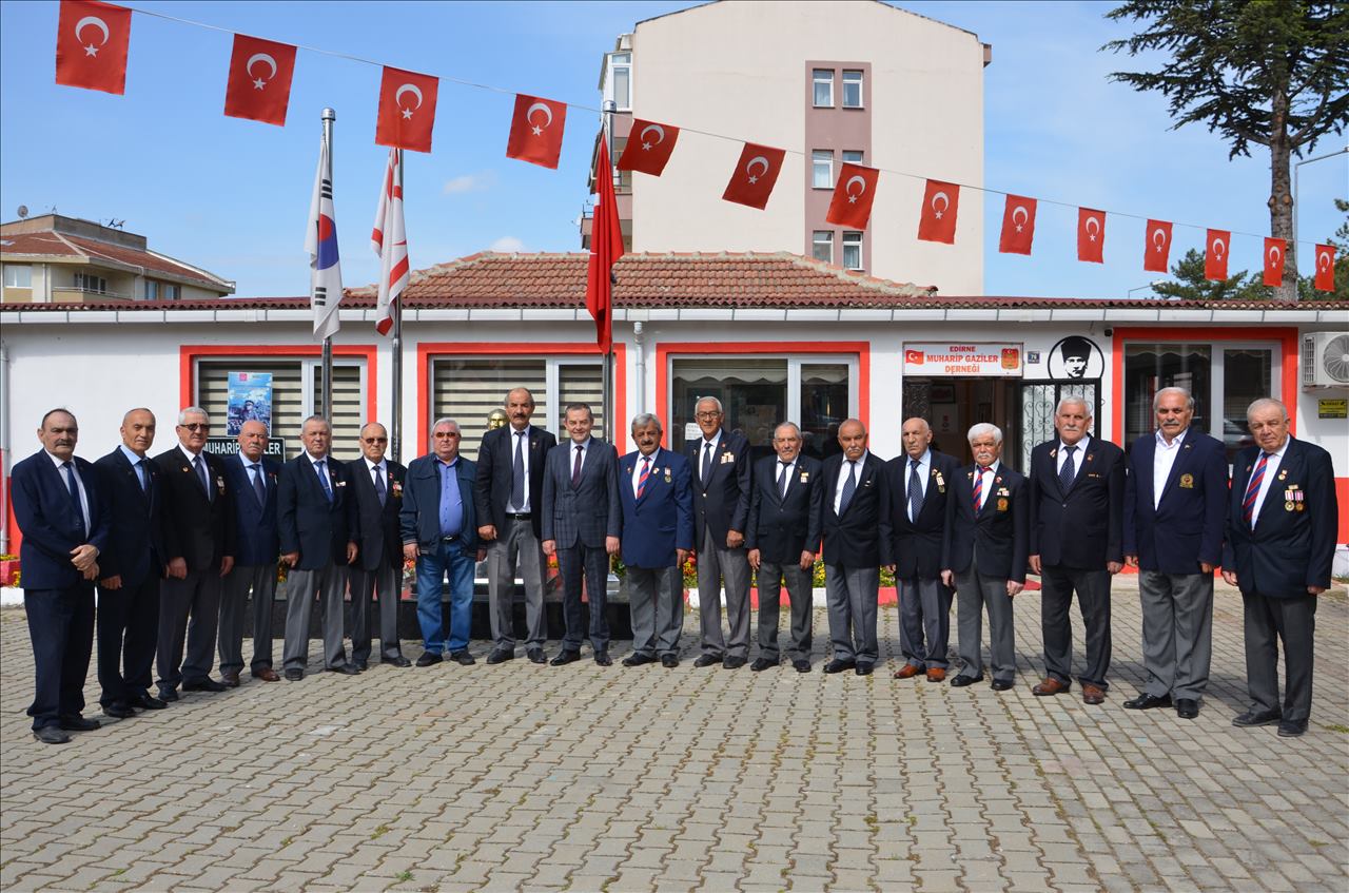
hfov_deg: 59.6
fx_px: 1178
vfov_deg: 41.5
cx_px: 674
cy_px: 446
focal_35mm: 32
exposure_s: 1/250
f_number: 7.1
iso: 100
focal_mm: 21
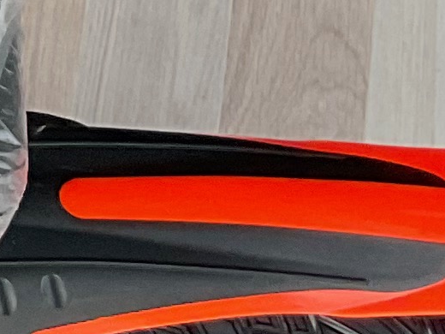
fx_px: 2892
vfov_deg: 6.4
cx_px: -732
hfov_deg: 7.9
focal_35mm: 225
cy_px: -282
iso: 40
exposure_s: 1/100
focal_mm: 3
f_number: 1.8
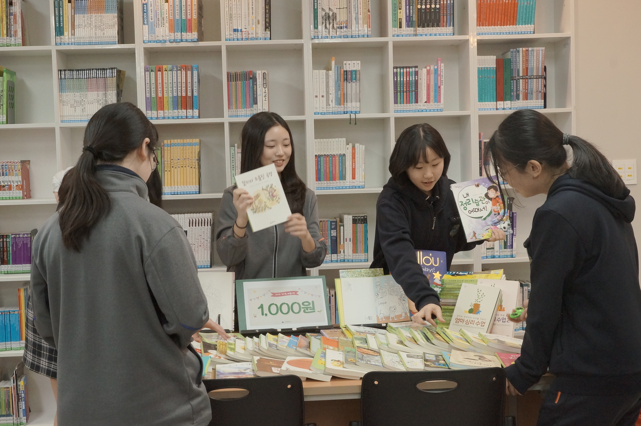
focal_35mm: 52
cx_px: 320
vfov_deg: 25.7
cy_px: 213
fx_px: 934
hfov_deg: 37.9
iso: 1600
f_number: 11
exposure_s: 1/40
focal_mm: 35
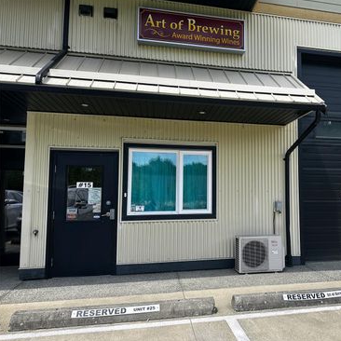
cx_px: 228
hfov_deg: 54.5
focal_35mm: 29
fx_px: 323
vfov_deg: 55.6
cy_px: 168
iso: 80
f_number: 1.78
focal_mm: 6.86
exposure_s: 1/2028
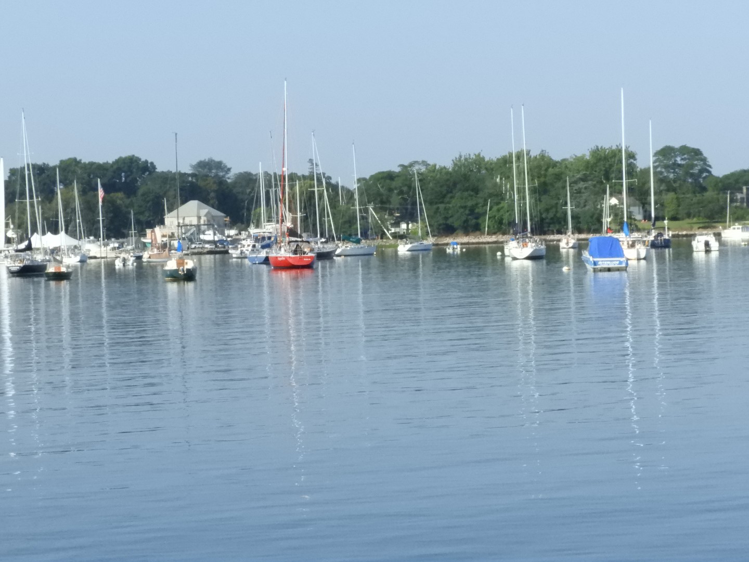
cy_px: 281
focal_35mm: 115
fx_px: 2488
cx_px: 374
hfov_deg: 17.1
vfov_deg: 12.9
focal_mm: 20.6
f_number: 8
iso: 1600
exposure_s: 1/3200
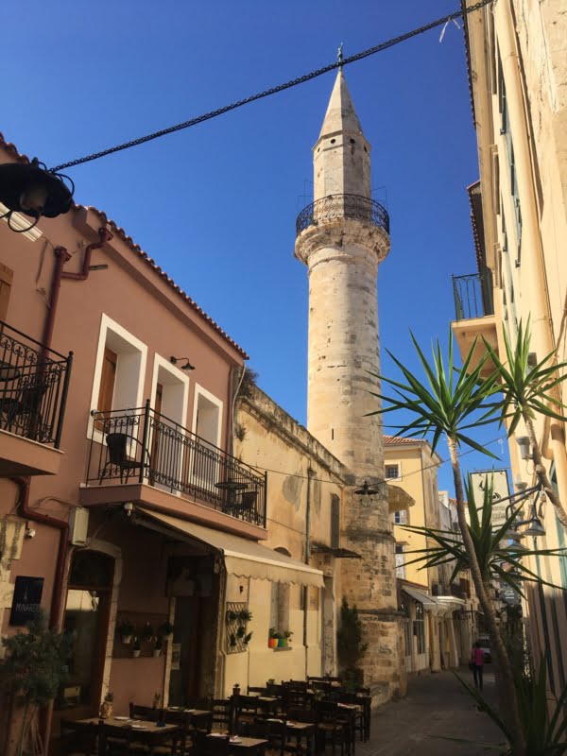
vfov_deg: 61.7
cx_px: 284
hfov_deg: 48.2
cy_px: 378
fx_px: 633
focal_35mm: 29
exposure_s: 1/1399
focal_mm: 4.2
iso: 25
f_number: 2.2
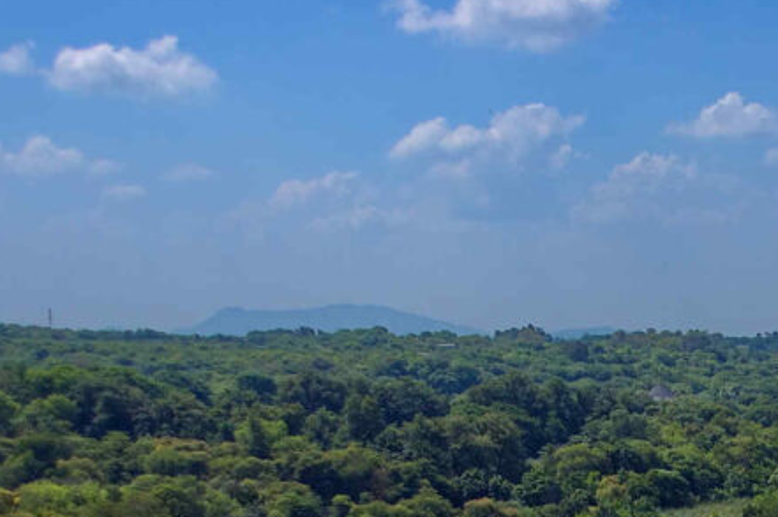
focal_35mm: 87
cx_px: 827
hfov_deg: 22.2
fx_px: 1882
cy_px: 594
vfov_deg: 15.2
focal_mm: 25
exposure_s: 1/2000
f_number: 6.3
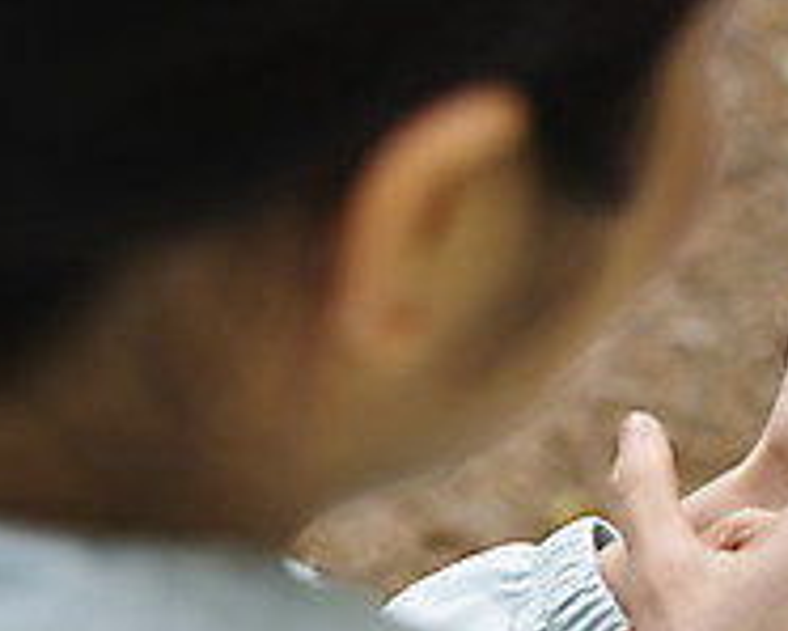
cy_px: 97
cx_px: 957
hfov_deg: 16.0
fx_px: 2683
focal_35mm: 115
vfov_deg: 13.3
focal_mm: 38
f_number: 2.8
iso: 200
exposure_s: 1/125
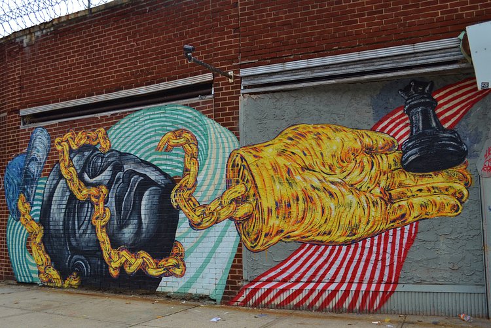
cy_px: 164
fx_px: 450
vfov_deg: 40.0
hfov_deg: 57.2
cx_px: 246
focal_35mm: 33
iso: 100
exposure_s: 1/125
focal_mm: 22
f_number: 5.6
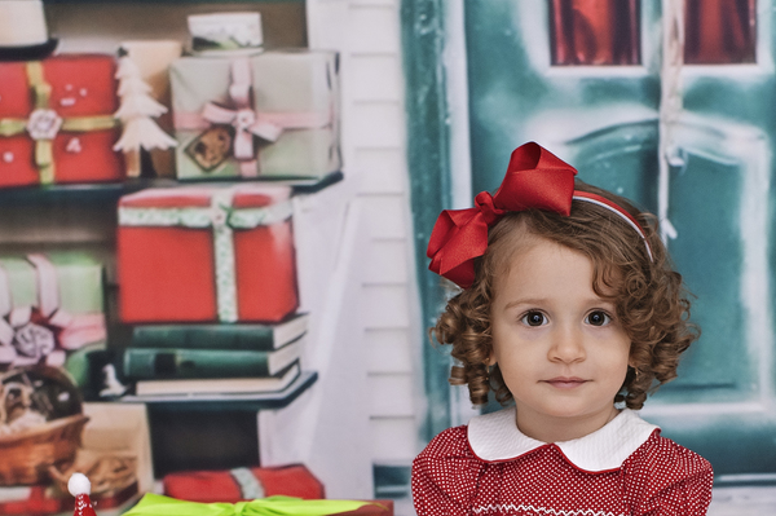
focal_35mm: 70
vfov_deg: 19.1
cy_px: 472
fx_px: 1508
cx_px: 563
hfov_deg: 28.5
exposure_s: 1/250
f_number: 3.5
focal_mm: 35
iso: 640
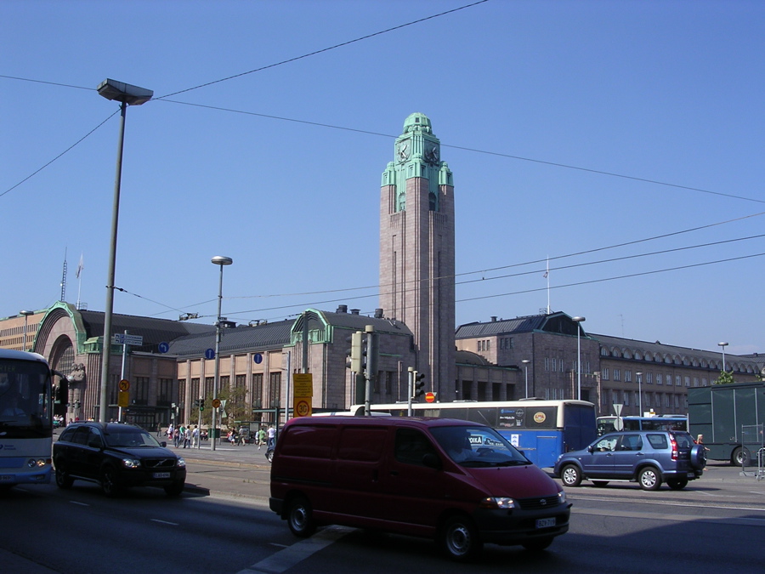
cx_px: 382
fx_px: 840
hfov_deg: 49.0
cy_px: 287
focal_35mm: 38
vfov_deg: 37.7
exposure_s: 1/330
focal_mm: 5.8
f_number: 5.6
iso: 100
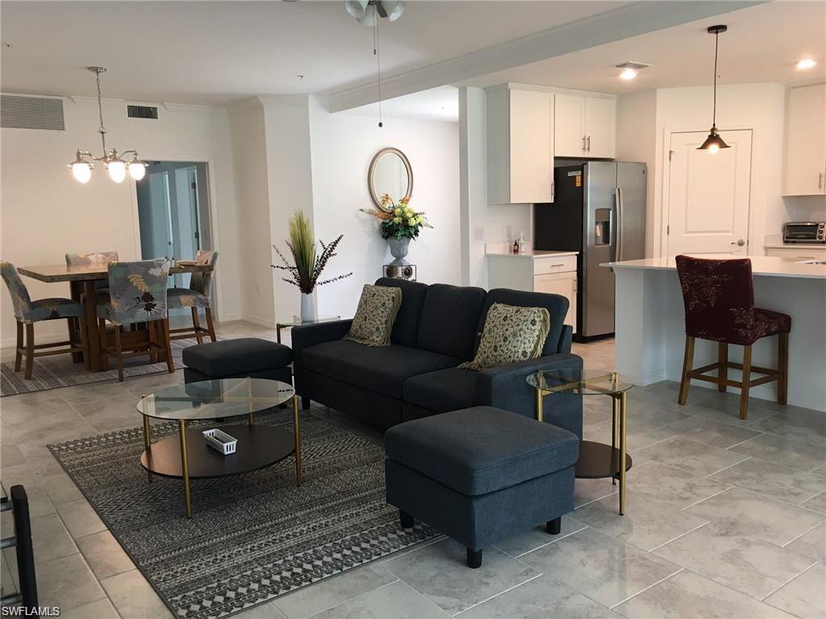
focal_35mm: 29
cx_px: 413
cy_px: 310
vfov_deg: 48.2
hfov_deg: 61.7
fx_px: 692
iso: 25
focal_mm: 4.15
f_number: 2.2
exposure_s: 1/15
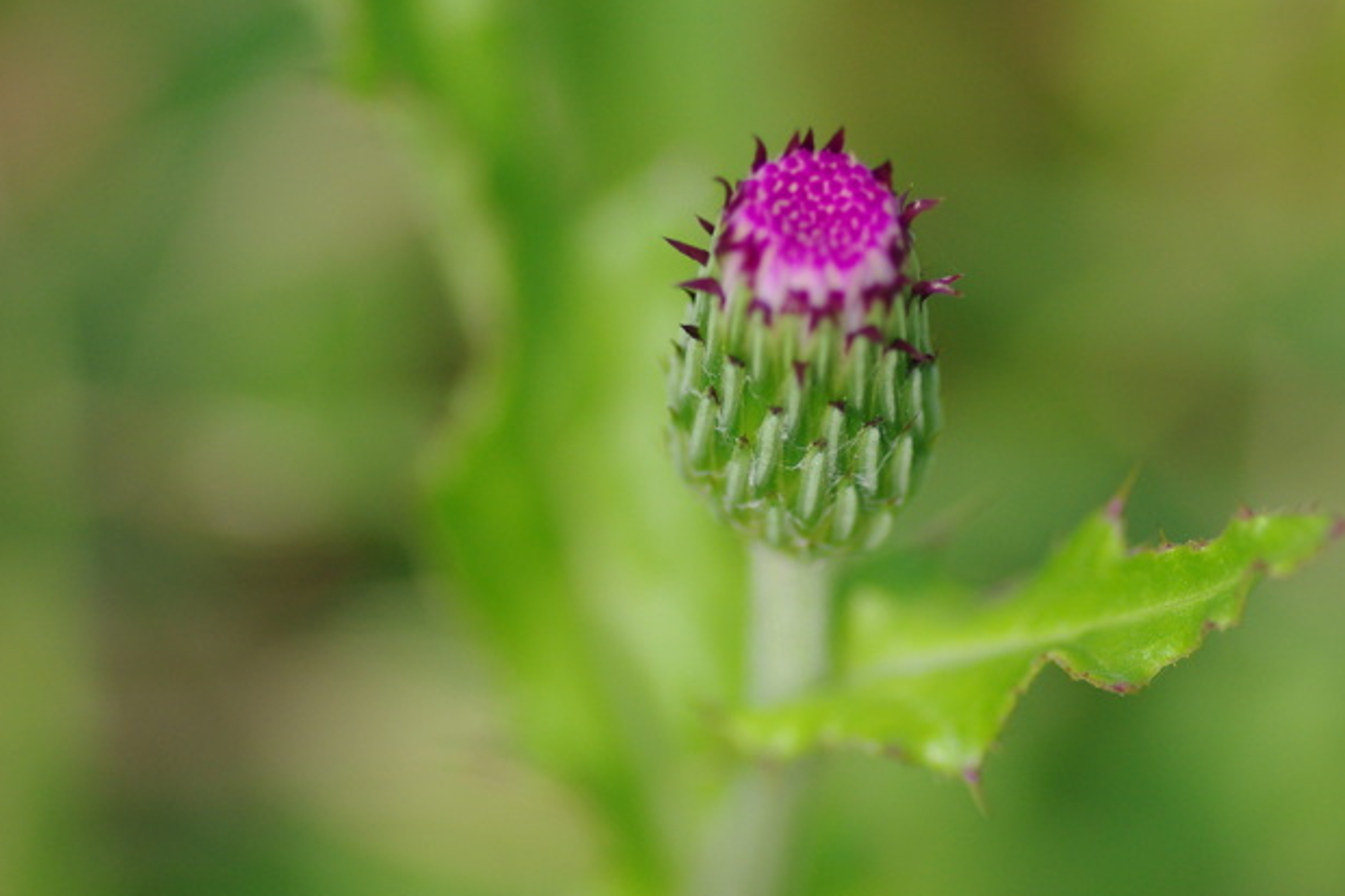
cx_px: 853
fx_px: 9263
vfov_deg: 5.5
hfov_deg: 8.3
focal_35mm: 248
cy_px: 300
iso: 200
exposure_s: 1/1600
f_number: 3.5
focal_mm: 100
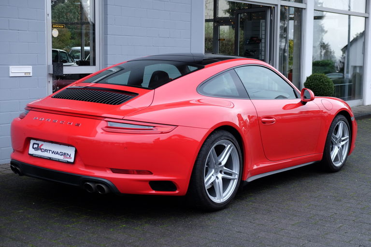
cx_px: 186
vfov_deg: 23.0
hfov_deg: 33.9
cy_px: 124
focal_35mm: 59
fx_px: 608
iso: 200
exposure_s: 1/125
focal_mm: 39
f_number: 3.6
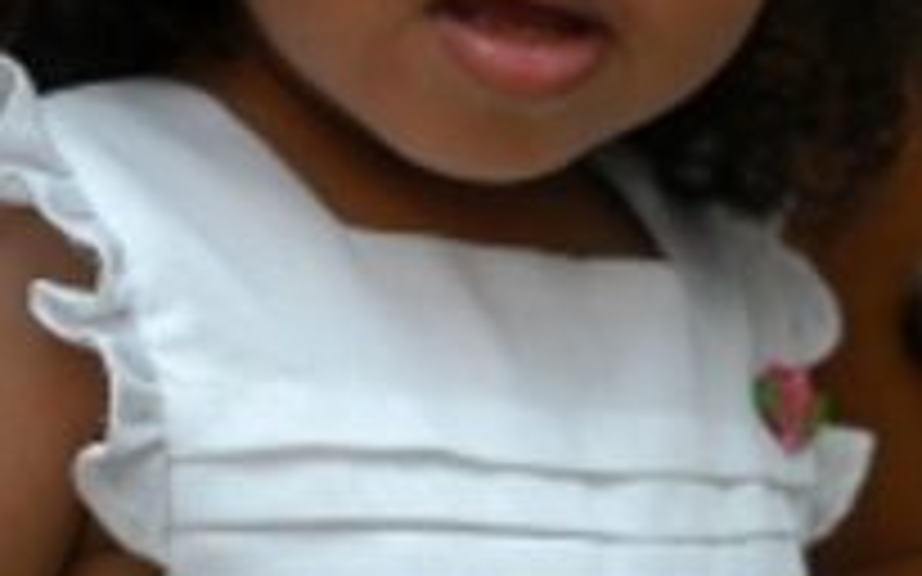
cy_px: -65
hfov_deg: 11.5
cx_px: 926
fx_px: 4547
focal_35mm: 181
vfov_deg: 7.2
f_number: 5
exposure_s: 1/60
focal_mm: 38
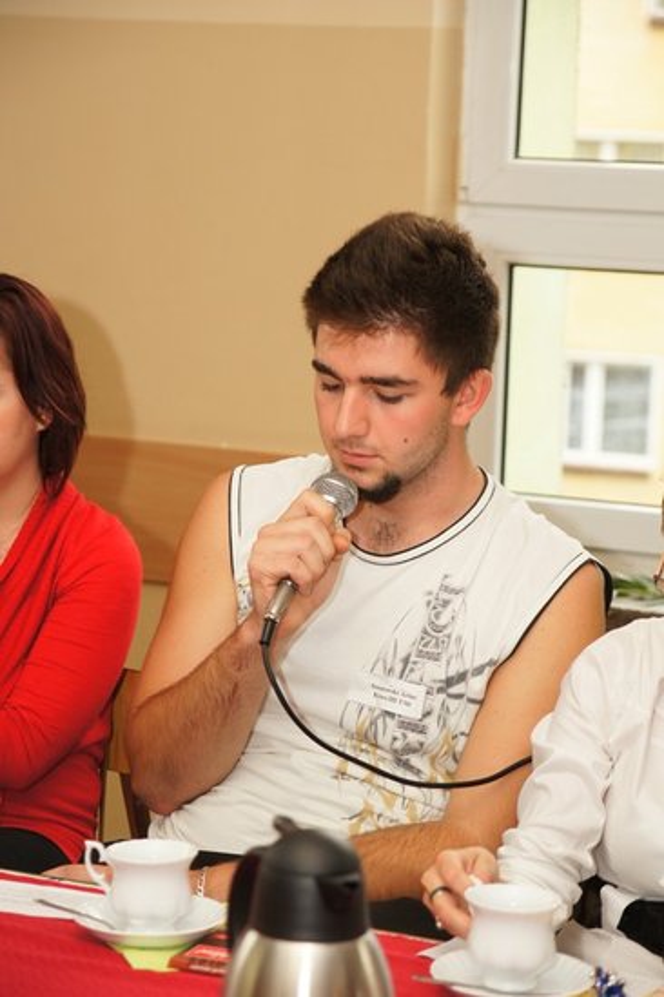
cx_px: 332
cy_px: 498
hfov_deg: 13.0
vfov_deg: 19.5
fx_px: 2908
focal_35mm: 105
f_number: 4
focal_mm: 70
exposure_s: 1/125
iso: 400
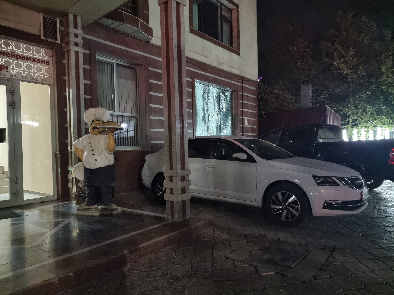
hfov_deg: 71.6
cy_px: 148
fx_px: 273
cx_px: 197
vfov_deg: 56.8
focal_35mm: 24
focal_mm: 6.7
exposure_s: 1/17
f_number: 1.8
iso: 1250
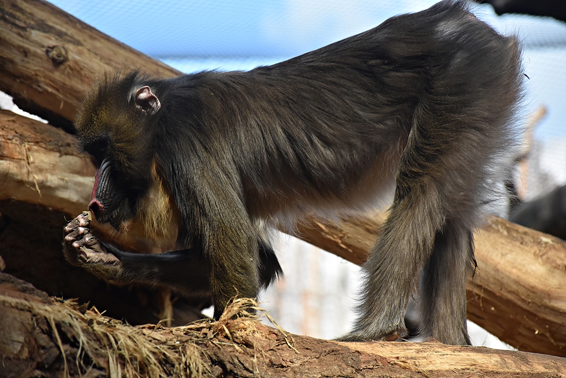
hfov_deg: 9.8
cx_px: 283
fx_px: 3302
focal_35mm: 210
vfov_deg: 6.5
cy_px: 189
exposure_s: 1/640
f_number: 5.6
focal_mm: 140
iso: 800
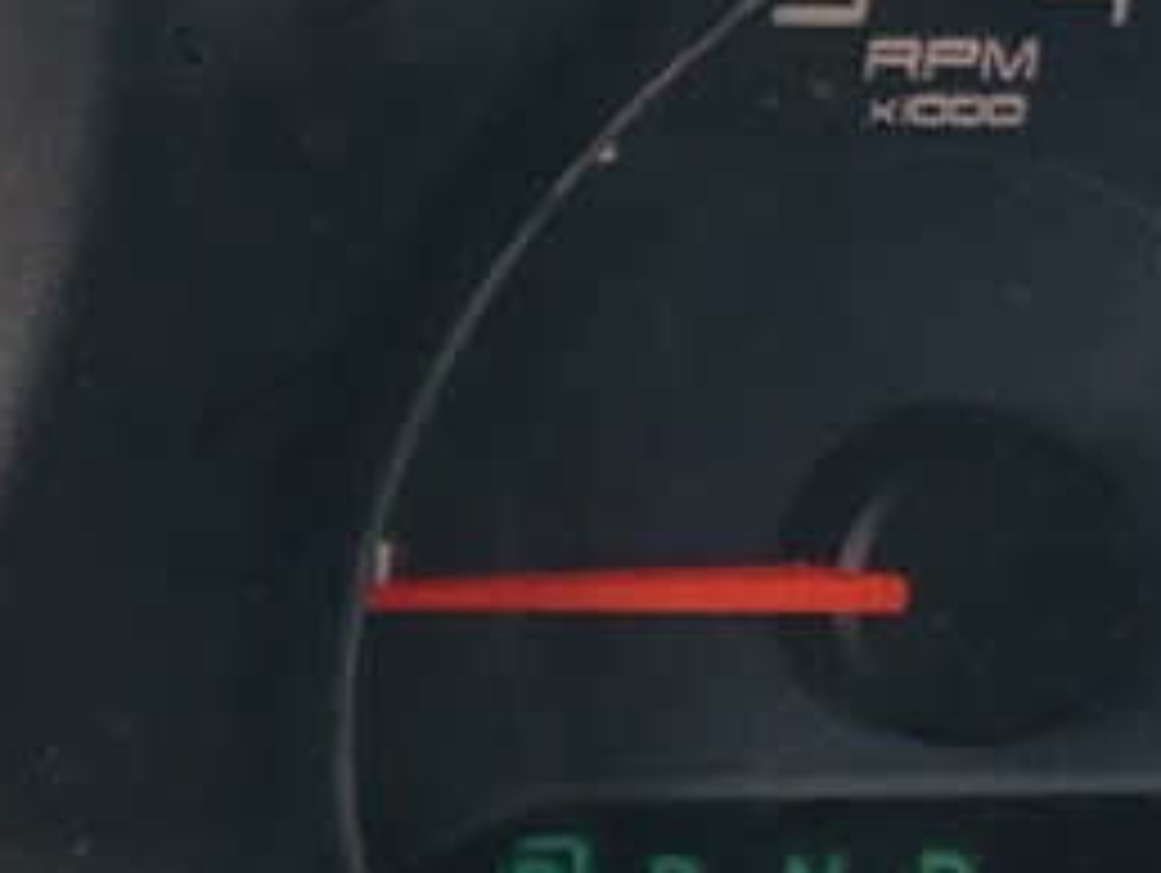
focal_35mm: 161
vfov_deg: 9.2
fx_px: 5405
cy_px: 783
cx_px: -1310
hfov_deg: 10.9
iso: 50
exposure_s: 1/123
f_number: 1.5
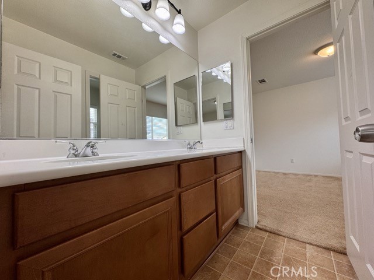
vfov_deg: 85.7
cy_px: 140
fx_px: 151
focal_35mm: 14
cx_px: 187
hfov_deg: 102.1
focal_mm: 2.22
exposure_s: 1/120
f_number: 2.2
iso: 64
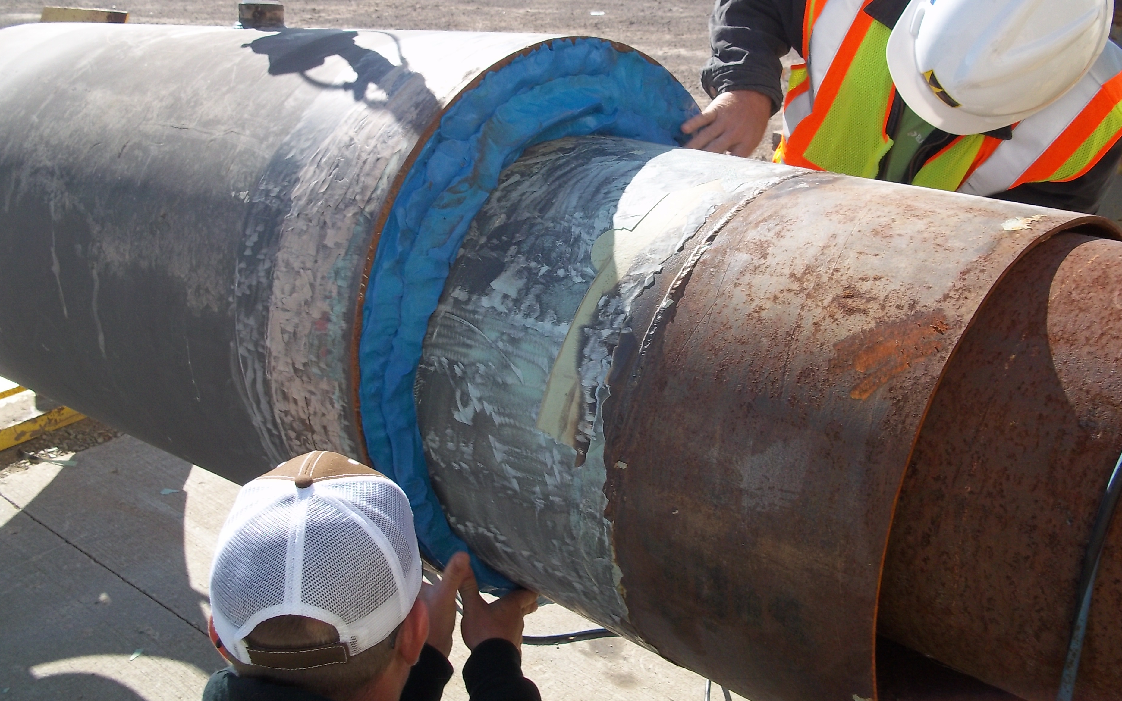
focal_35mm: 41
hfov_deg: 48.2
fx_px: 1254
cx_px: 536
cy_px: 262
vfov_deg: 31.1
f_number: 8
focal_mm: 6.5
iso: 80
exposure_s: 1/125
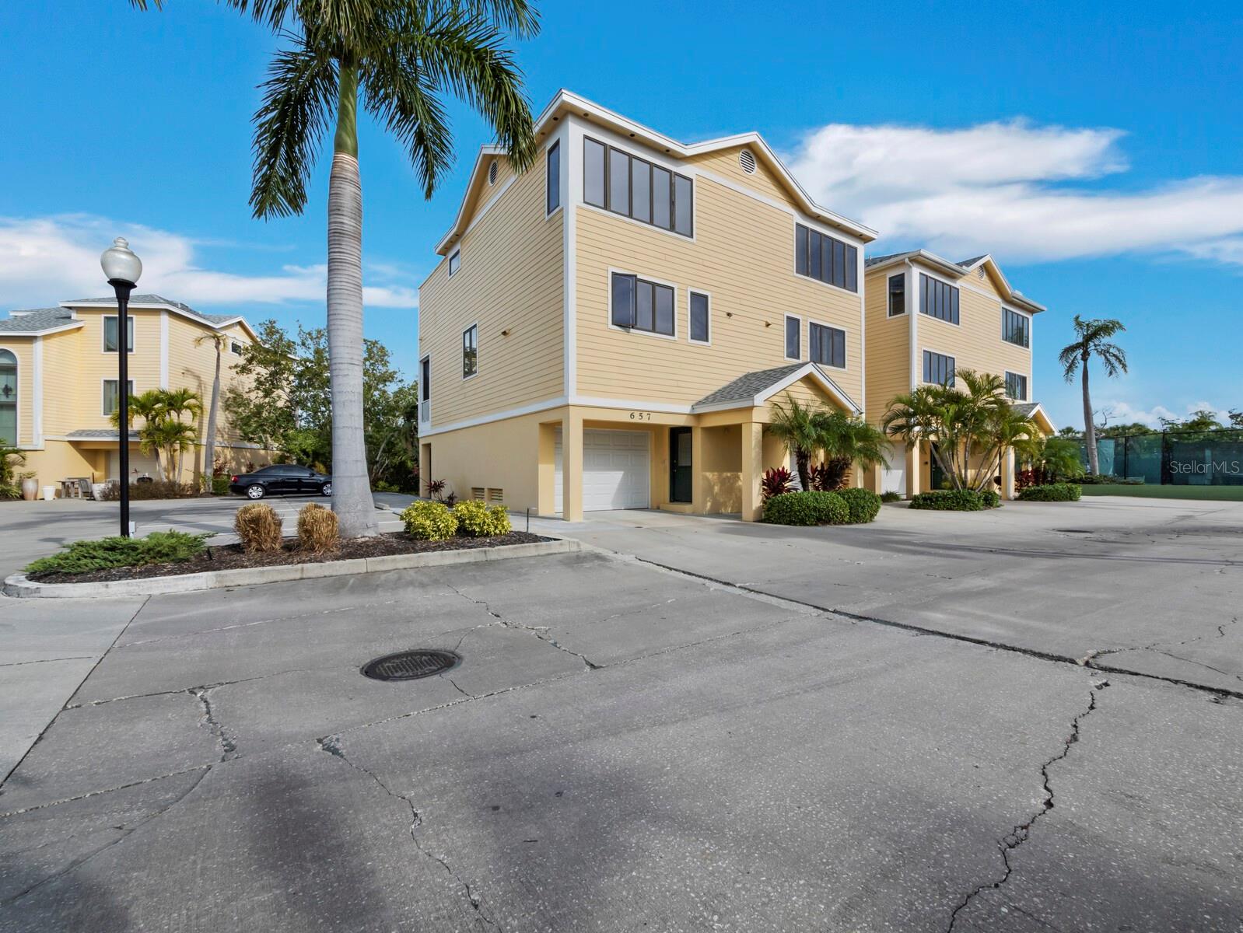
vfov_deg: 85.7
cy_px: 466
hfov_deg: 102.0
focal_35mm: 14
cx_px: 622
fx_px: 503
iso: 320
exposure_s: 1/250
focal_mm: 7
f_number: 11
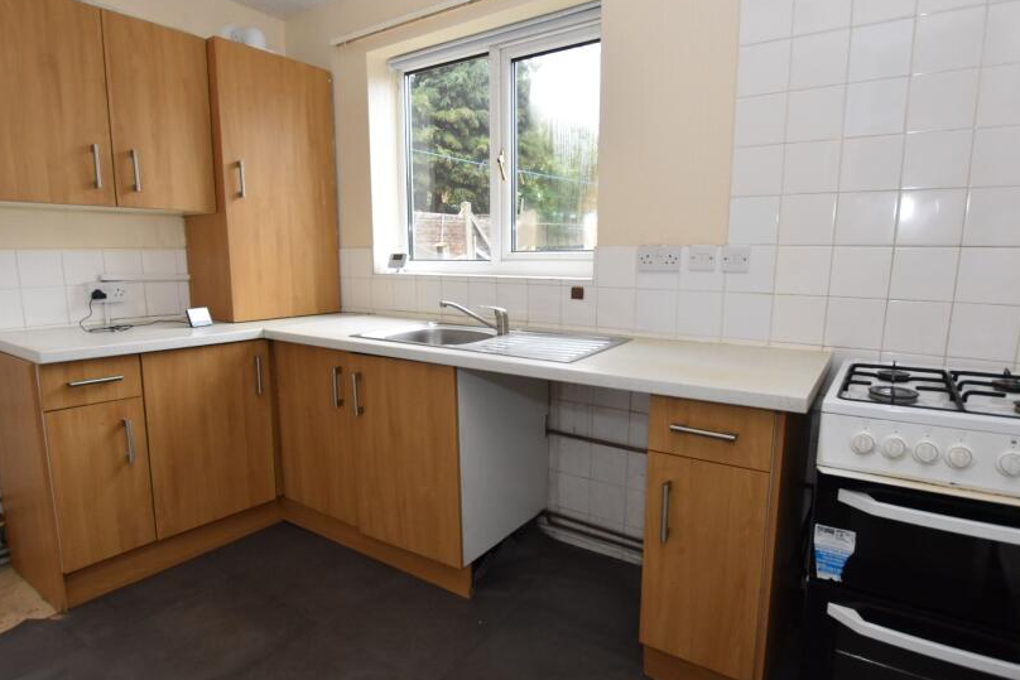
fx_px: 538
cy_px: 353
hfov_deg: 86.8
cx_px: 487
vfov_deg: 64.6
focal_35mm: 19
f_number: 4
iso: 1100
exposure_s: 1/125
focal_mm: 10
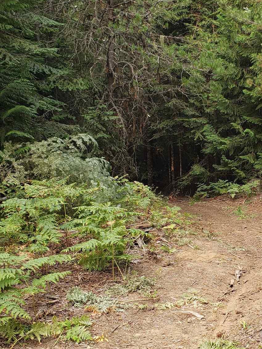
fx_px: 535
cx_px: 252
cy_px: 201
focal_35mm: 53
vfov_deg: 36.1
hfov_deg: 26.3
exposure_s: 1/120
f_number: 2.4
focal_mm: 4.3
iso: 50
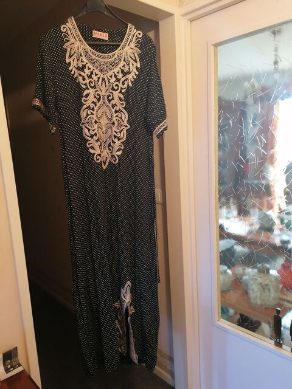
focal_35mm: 27
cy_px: 194
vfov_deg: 65.3
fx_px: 304
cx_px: 146
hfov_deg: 51.4
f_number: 1.8
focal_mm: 4.75
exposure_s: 1/25
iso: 400
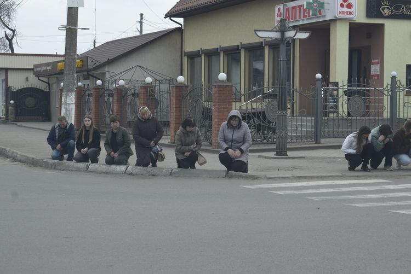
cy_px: 137
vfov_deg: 16.6
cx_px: 206
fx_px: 942
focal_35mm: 82
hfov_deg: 24.6
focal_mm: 55
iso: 250
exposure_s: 1/250
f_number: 8
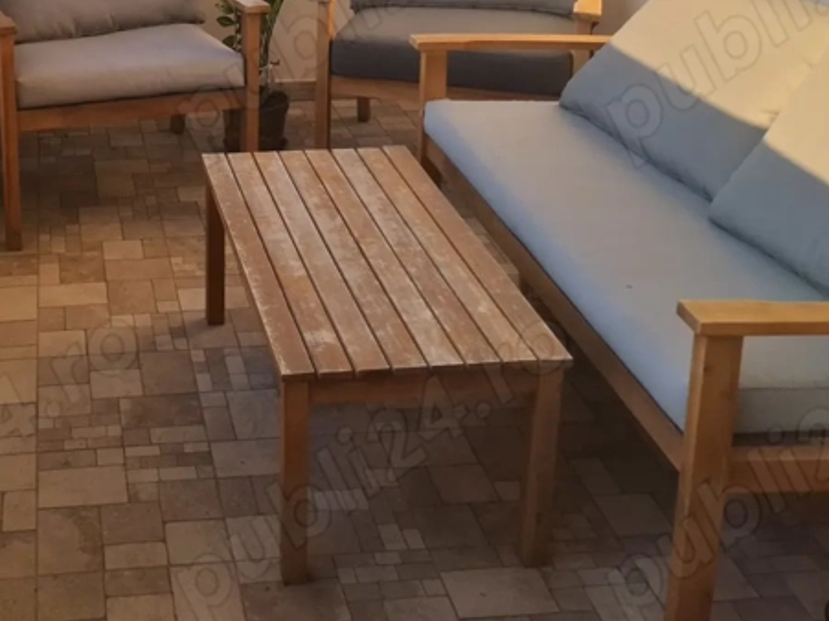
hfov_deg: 36.1
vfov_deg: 27.2
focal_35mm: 51
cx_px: 154
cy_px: 29
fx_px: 1221
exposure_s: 1/913
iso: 40
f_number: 1.8
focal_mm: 5.54
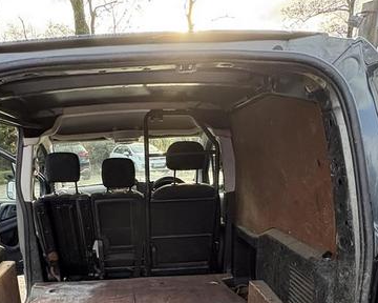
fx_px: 380
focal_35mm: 34
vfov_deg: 39.9
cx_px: 129
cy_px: 278
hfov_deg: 51.9
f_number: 2.2
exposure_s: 1/135
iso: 125
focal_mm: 2.22
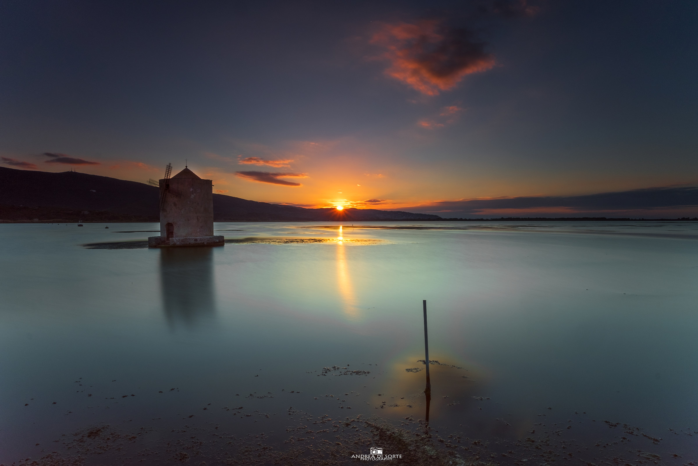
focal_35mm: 21
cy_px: 233
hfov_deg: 81.2
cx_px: 349
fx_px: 407
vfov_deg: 59.5
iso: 200
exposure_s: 58
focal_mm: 14
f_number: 16
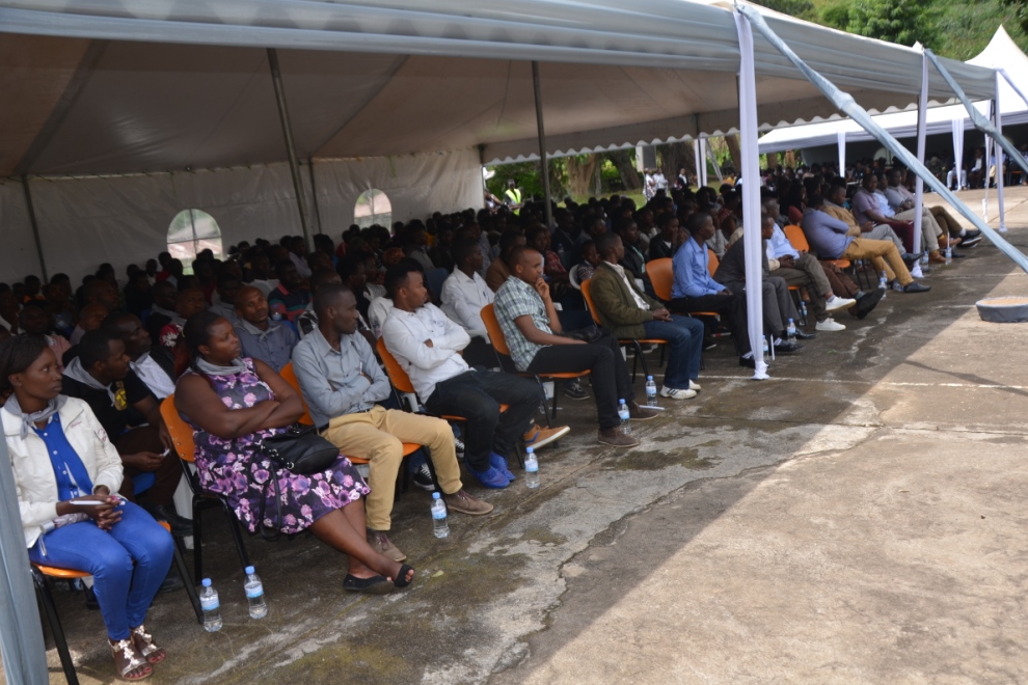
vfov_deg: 40.5
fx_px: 928
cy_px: 351
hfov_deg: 57.9
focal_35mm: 33
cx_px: 514
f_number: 5
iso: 100
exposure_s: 1/250
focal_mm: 21
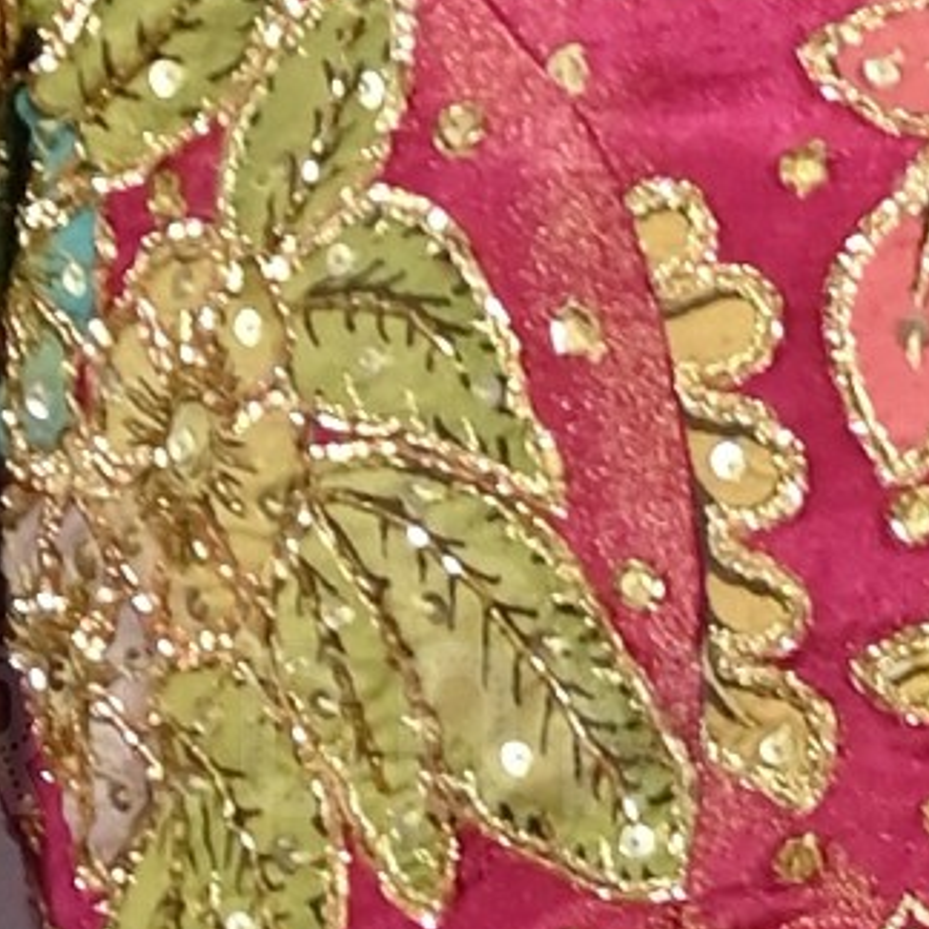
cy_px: -129
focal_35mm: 884
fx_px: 26841
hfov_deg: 2.0
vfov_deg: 2.0
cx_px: 1221
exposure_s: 1/125
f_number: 4.5
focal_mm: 78
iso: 640
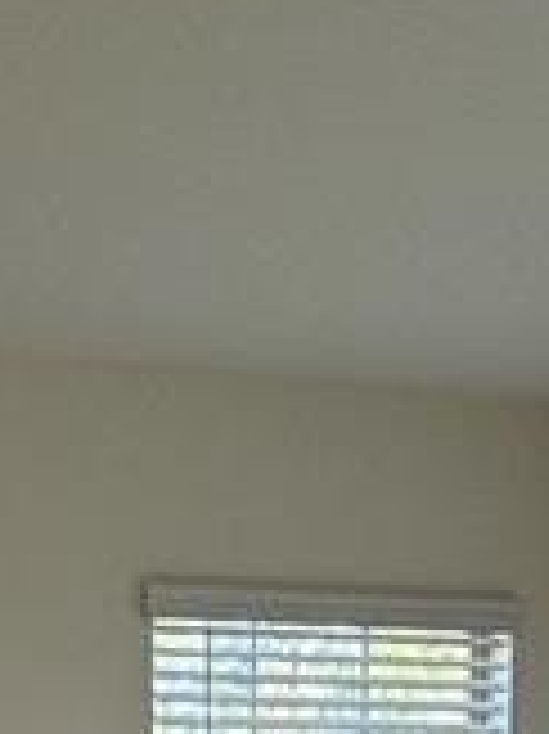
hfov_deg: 14.3
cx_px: 148
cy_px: 1563
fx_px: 2181
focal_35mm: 103
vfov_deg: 14.8
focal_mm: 2.22
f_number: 2.2
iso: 80
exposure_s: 1/125
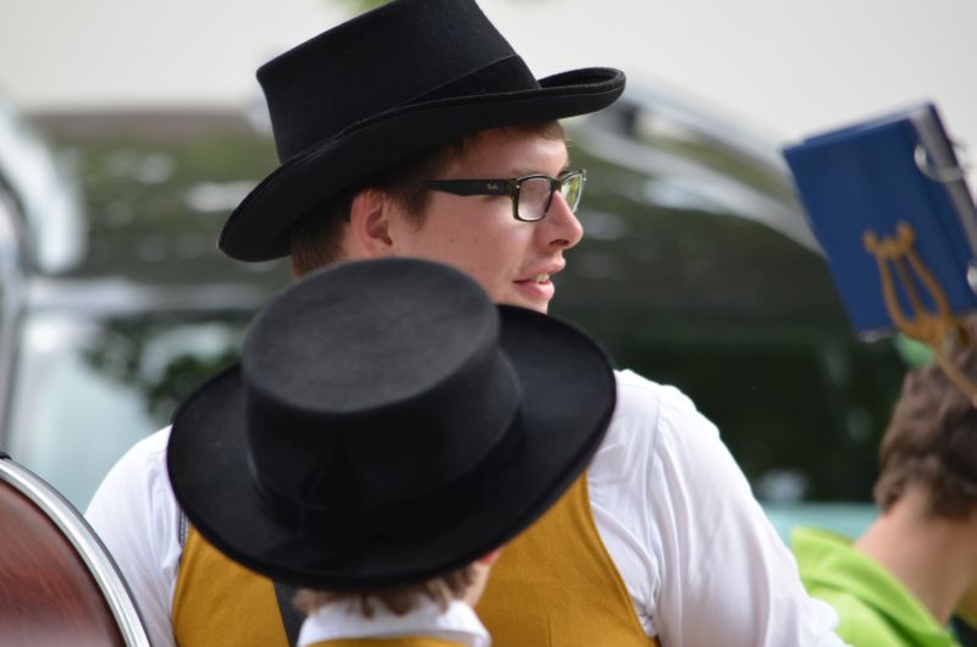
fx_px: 12188
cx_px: 488
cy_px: 324
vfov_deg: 3.0
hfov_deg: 4.6
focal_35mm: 450
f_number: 5.6
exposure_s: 1/250
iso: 500
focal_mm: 300
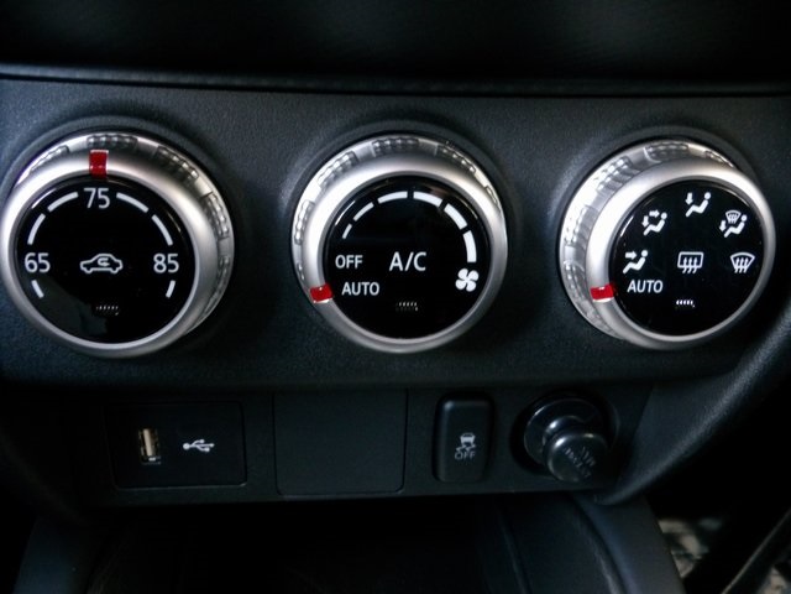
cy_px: 297
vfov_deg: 41.8
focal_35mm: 34
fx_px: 777
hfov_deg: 54.0
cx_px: 396
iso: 800
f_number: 4.5
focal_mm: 6.2
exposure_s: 1/8
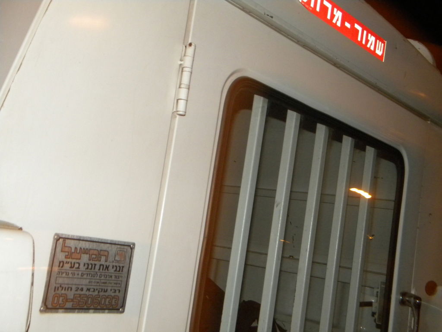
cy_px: 166
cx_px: 221
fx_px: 600
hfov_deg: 40.4
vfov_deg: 30.9
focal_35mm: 47
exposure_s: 1/30
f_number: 3.9
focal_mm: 8.6
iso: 400
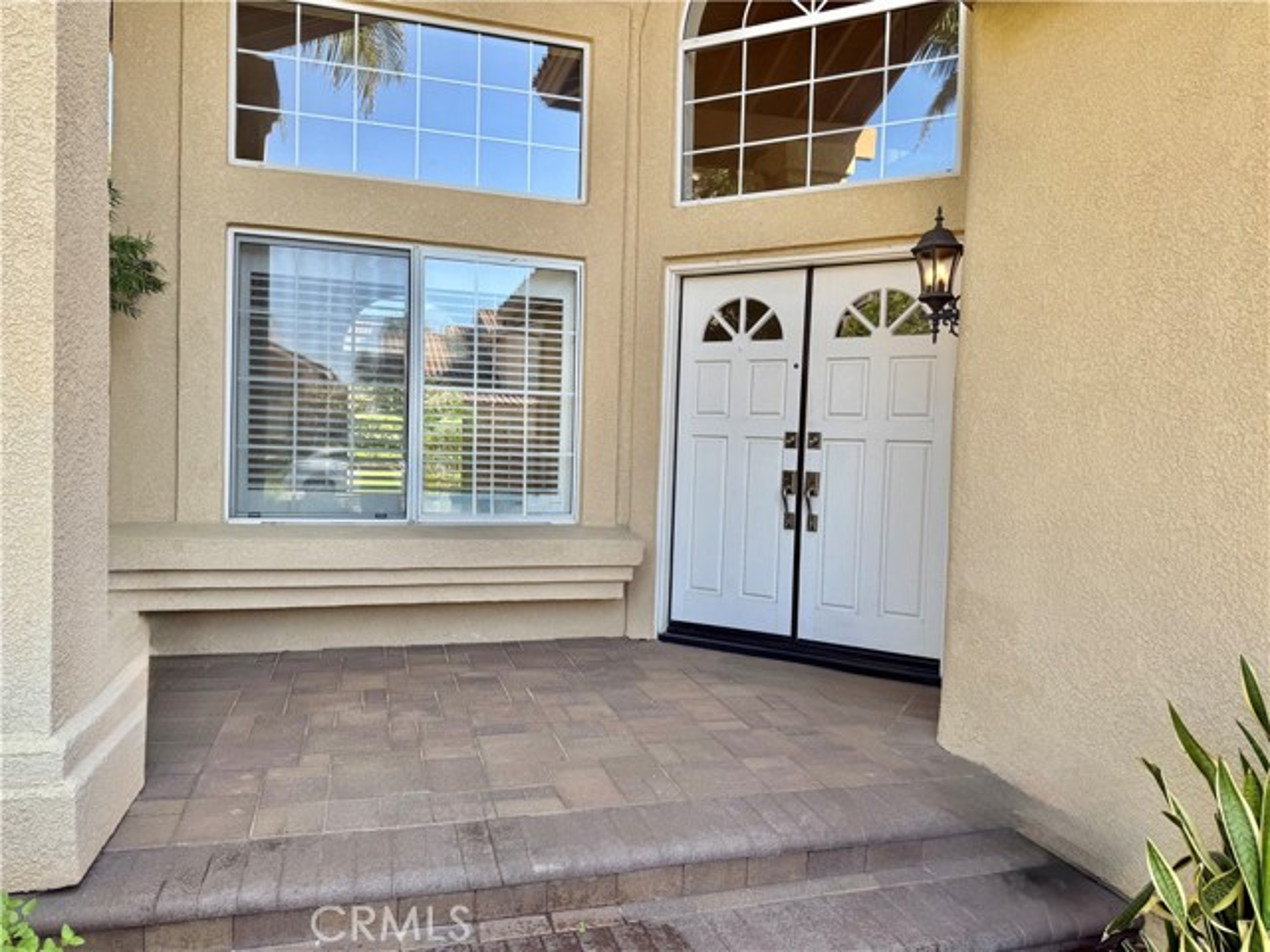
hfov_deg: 71.6
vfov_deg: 56.8
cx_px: 635
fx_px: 881
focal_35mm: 24
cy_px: 476
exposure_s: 1/481
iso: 80
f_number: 1.78
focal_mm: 6.76
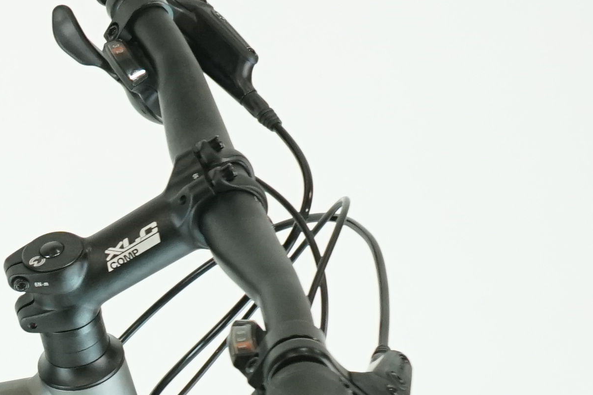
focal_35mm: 145
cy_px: 576
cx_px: -543
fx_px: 2388
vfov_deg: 9.2
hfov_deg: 12.6
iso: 1600
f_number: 5.6
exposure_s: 1/200
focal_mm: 29
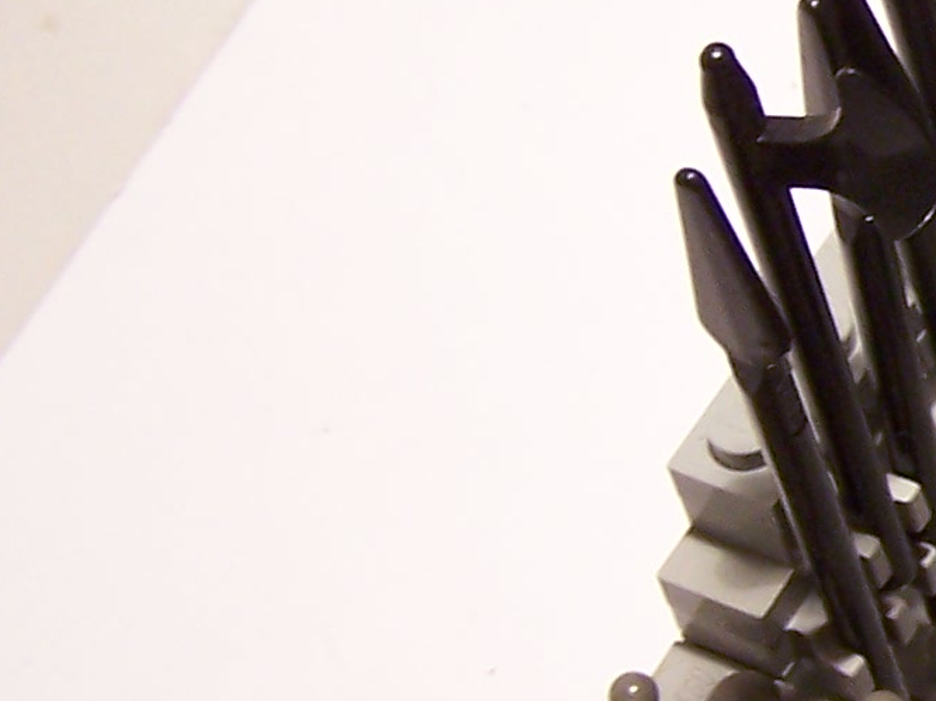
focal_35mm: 147
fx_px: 3973
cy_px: 423
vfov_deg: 10.1
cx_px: 1591
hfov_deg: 12.5
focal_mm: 6.3
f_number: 2.8
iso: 140
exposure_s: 1/30
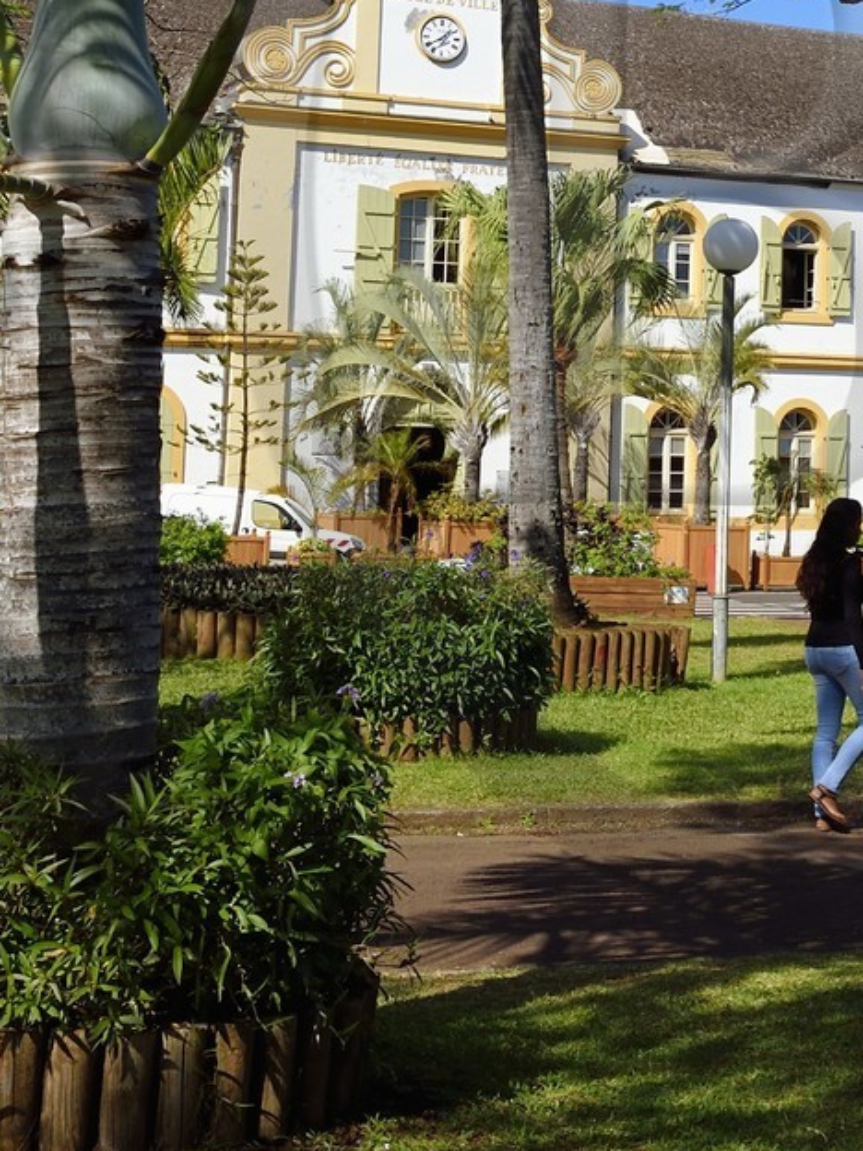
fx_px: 2294
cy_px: 203
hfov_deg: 20.2
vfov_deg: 27.5
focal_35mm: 69
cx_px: 981
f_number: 13
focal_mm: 28
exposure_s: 1/250
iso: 200
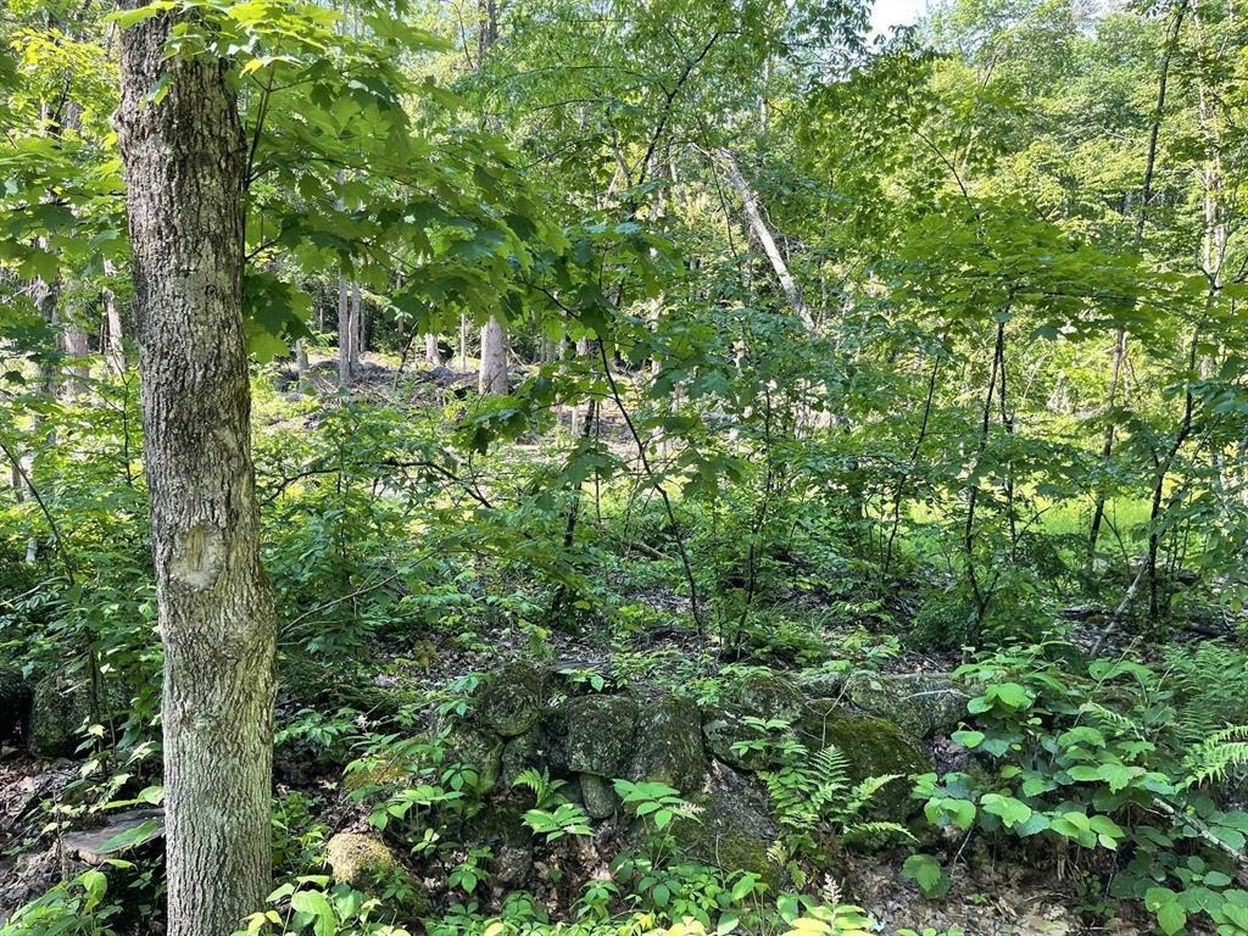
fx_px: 901
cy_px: 468
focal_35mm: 25
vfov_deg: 54.9
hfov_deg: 69.4
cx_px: 624
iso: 32
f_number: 1.6
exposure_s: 1/197
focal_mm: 5.1
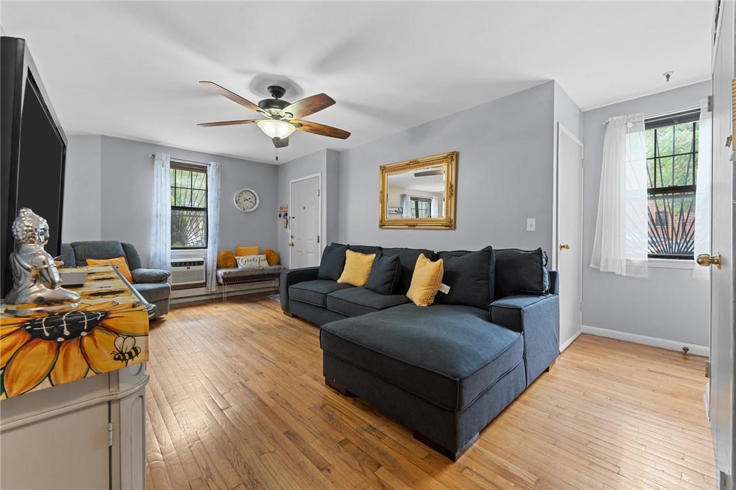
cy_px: 245
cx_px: 368
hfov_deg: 104.3
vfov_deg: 81.2
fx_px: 286
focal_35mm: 14
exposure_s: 1.3
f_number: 10
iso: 200
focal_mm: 14
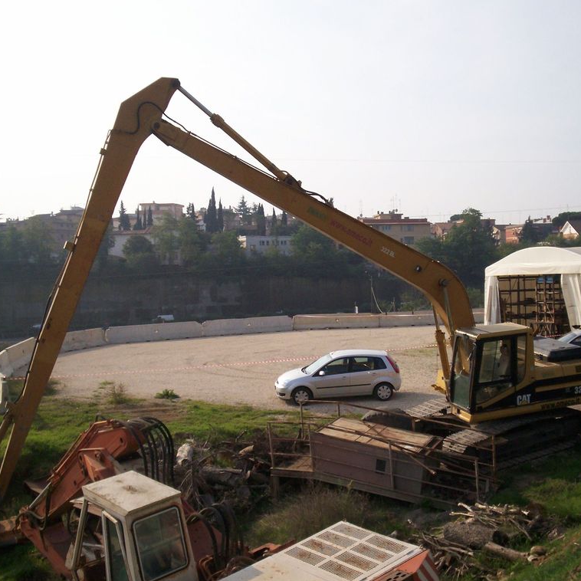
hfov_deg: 39.2
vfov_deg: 39.2
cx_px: 310
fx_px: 817
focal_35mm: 43
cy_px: 288
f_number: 4.5
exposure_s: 1/759
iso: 100
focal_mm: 5.9
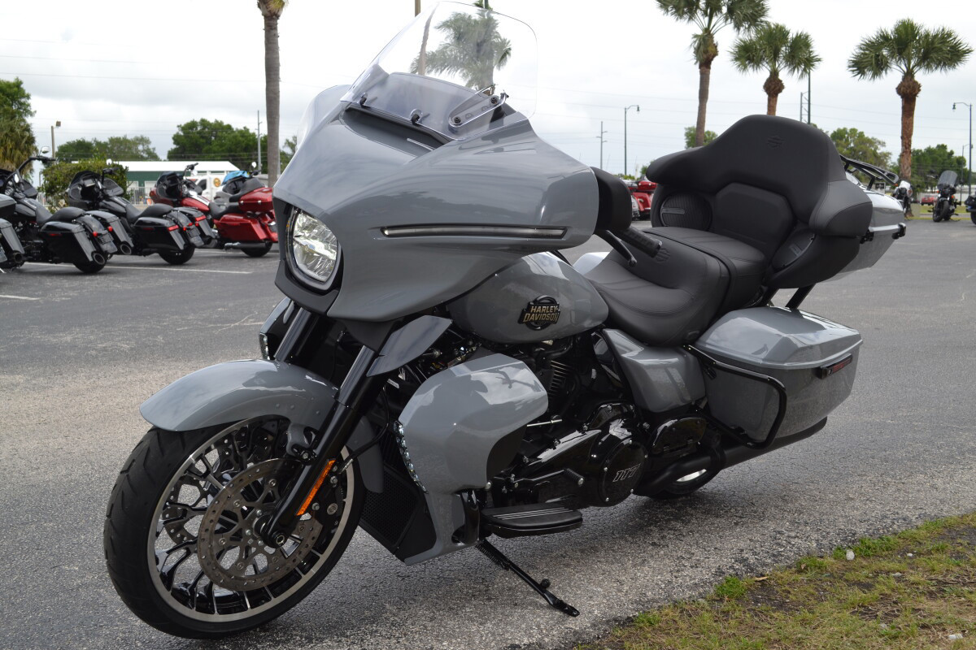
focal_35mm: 39
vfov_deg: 34.2
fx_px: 1057
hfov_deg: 49.6
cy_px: 325
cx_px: 488
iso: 100
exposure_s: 1/200
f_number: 8
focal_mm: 26
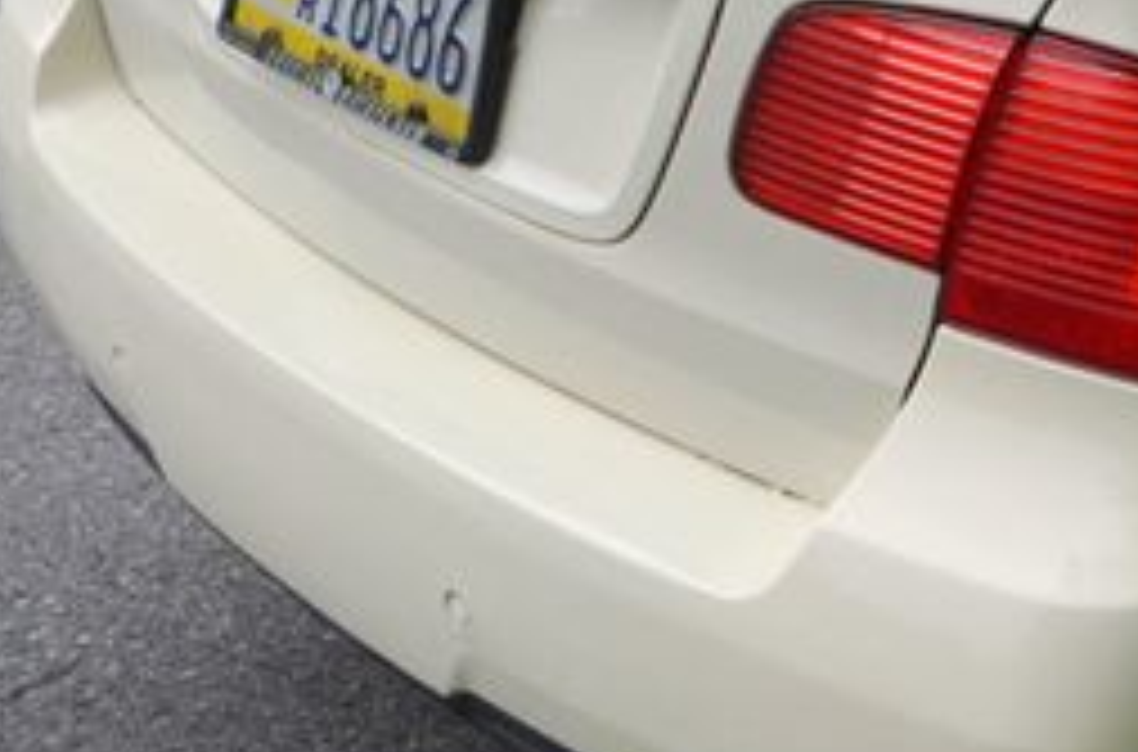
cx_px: 1408
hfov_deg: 24.0
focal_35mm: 76
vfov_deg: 17.6
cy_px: 117
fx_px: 2395
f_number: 8
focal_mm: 20
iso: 200
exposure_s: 1/250
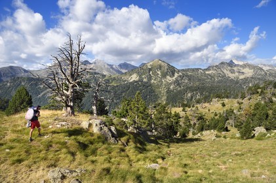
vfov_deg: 53.1
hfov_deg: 73.8
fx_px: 184
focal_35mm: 24
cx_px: 138
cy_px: 92
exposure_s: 1/250
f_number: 13
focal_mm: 24
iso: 200
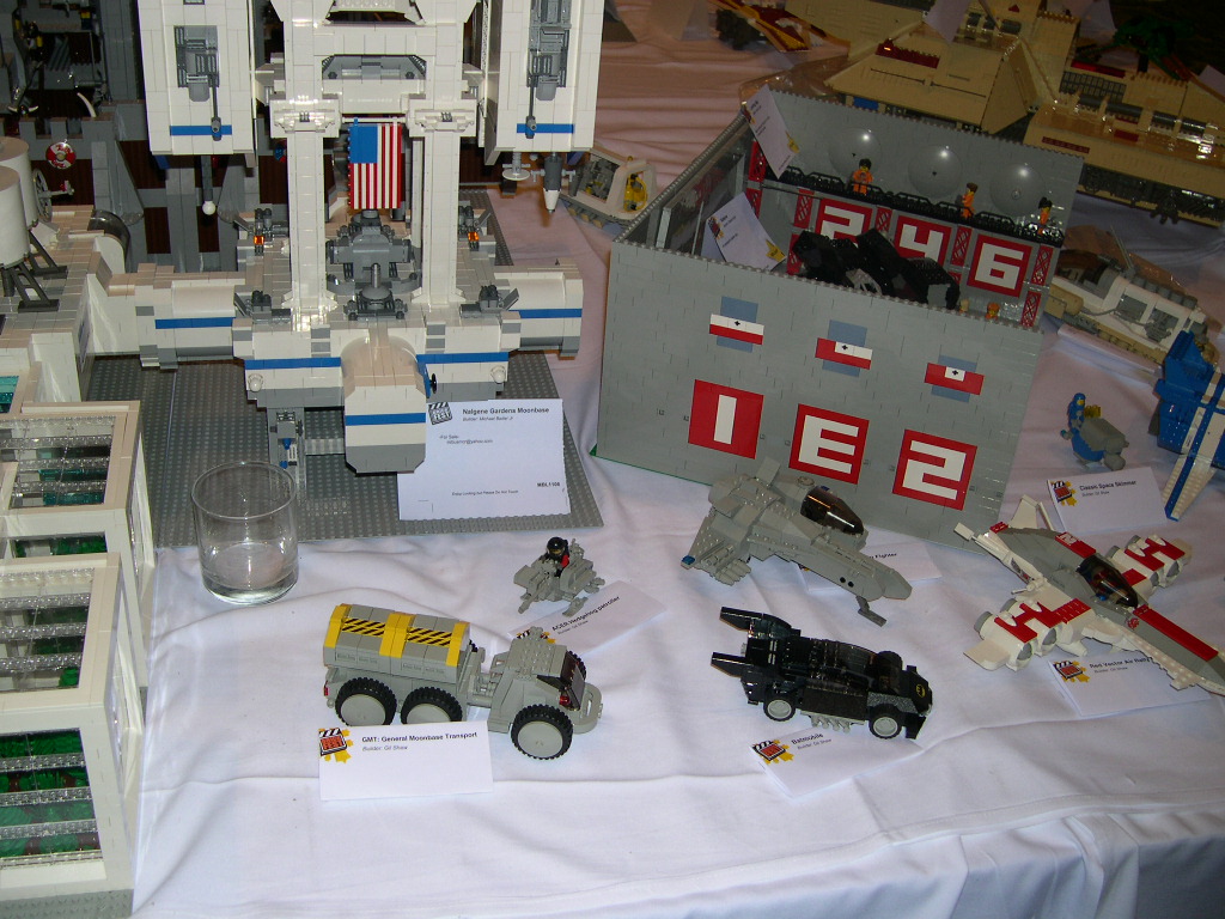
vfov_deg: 37.7
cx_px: 612
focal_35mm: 38
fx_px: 1345
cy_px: 460
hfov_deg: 49.0
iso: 100
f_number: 2.8
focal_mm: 8
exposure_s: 1/60
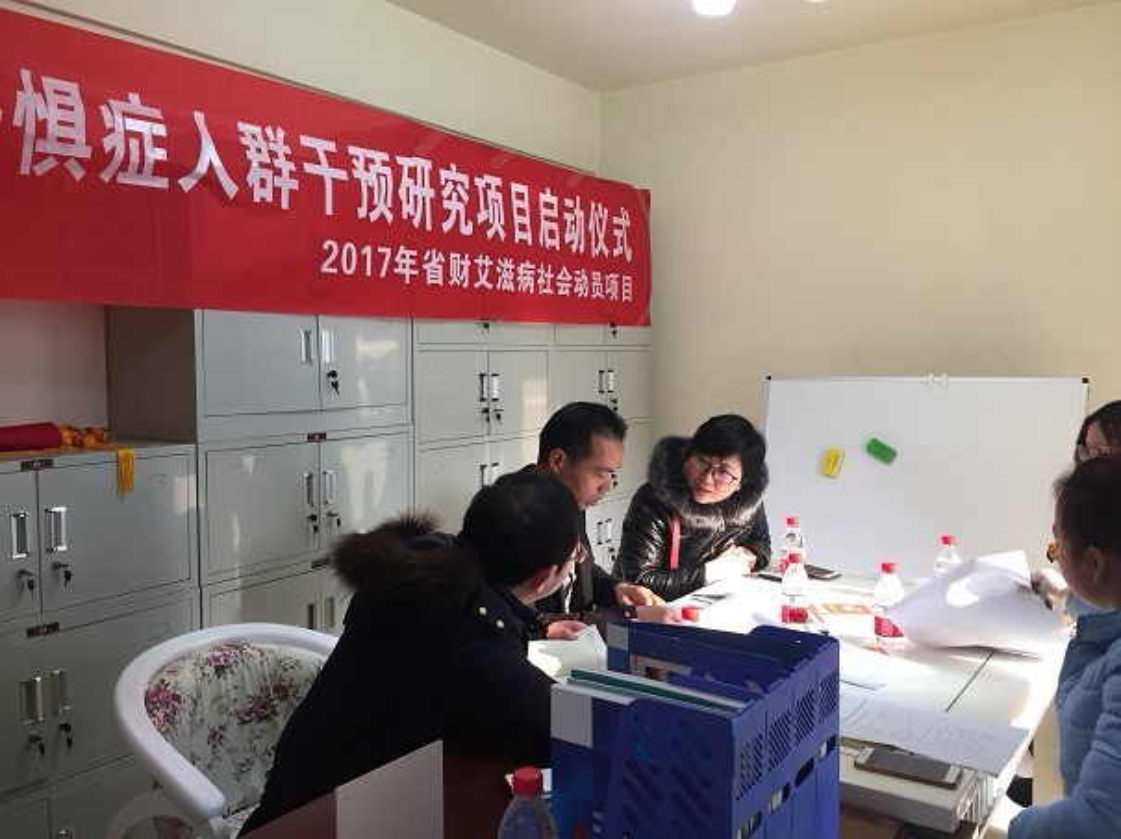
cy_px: 420
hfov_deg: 61.7
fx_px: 939
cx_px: 560
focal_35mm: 29
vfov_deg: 48.2
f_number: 2.2
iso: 50
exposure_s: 1/33
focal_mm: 4.15
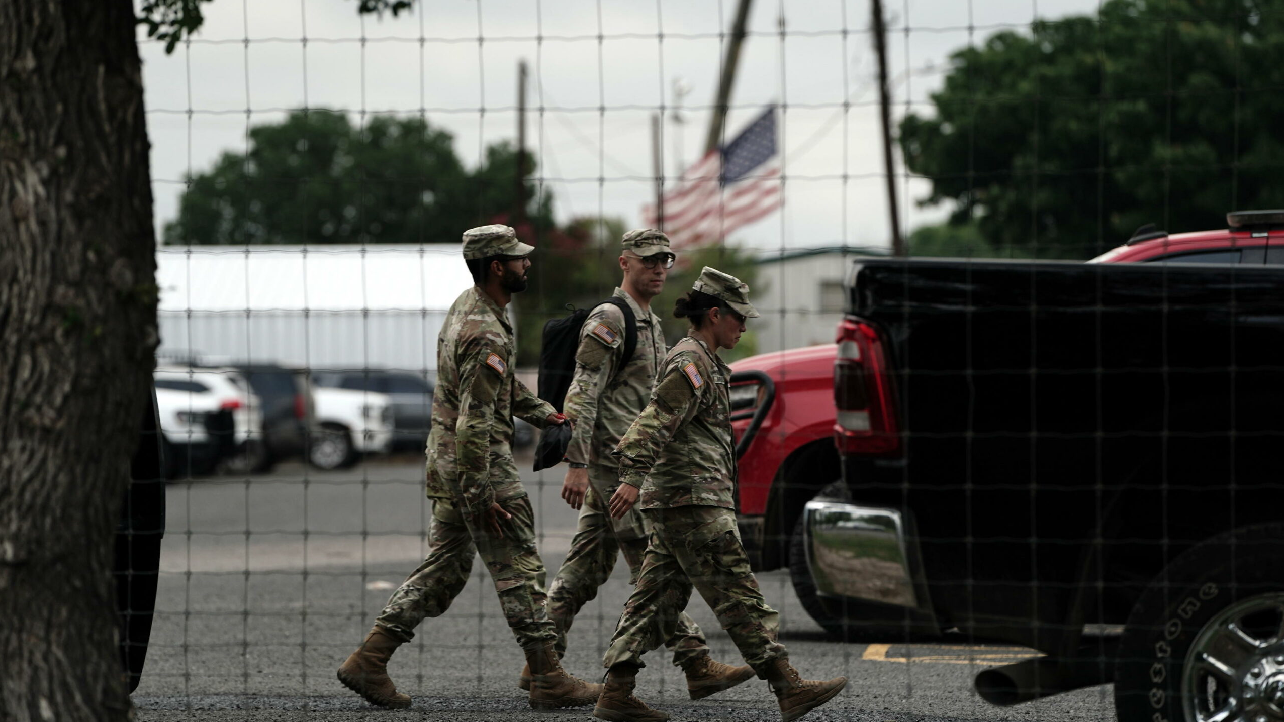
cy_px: 311
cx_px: 643
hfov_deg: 10.3
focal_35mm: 210
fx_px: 7150
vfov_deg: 5.8
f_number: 4
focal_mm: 200
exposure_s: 1/320
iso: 200
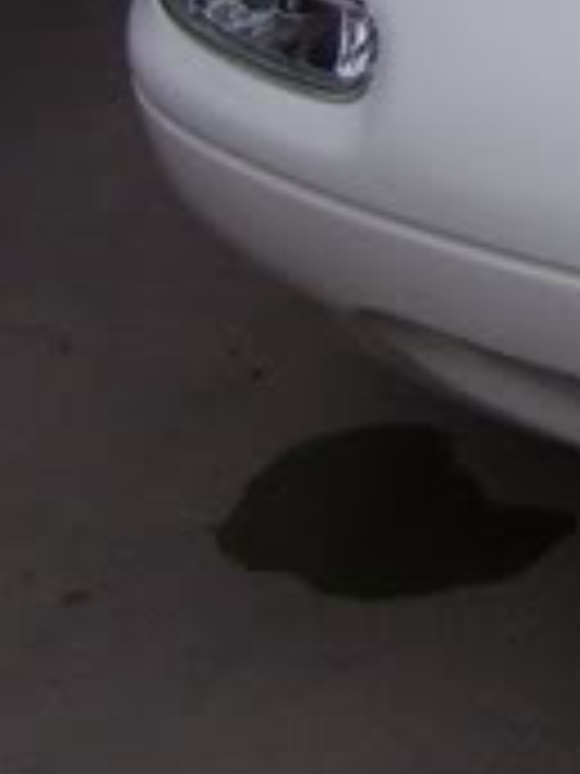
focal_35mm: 158
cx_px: 1547
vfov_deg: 11.9
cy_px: -382
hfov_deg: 8.3
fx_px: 3530
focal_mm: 5.6
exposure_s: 1/350
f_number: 4.8
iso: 80
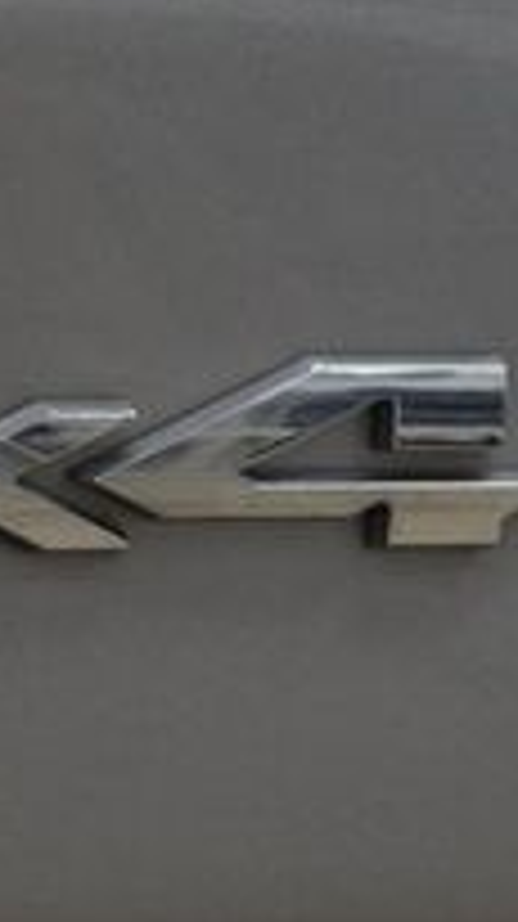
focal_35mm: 344
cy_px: 501
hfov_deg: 3.5
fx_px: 8417
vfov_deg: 6.3
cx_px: -50
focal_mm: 70
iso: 1600
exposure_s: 1/125
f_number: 4
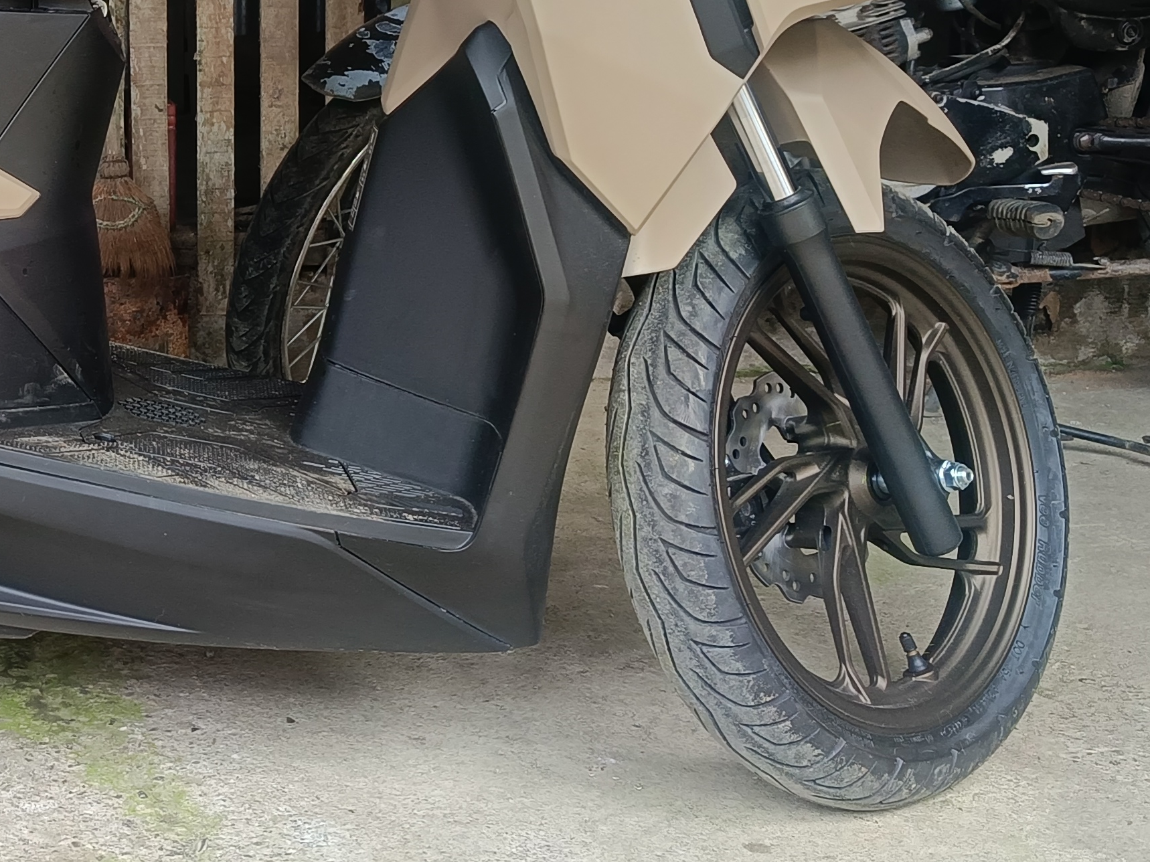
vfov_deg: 23.4
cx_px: 1
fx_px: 2059
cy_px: 235
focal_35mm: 62
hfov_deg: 29.2
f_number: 1.88
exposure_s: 1/100
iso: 320
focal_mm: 4.84
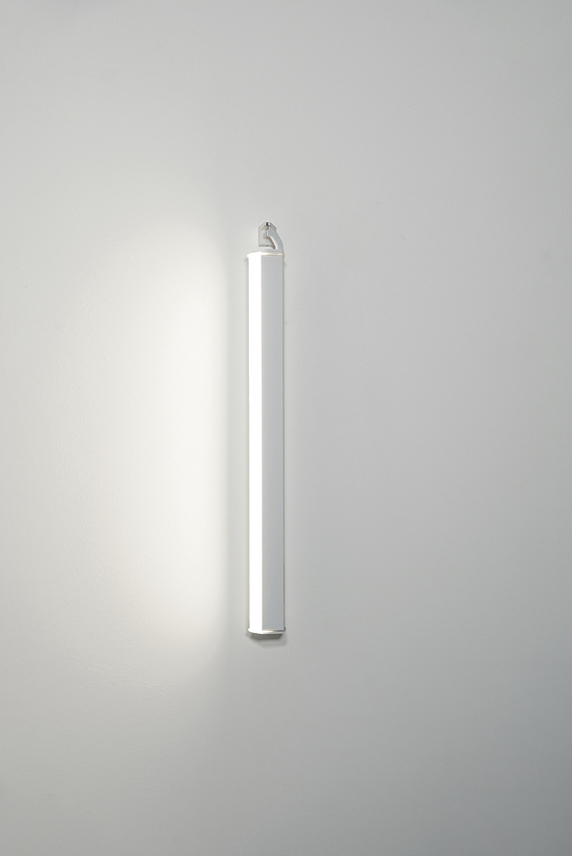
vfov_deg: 28.8
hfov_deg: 19.5
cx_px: 286
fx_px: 1666
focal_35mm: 70
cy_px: 428
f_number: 5.6
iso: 400
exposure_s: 1/40
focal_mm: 70
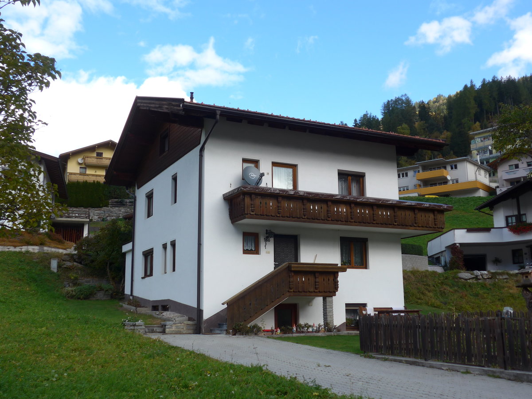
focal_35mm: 39
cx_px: 266
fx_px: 599
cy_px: 200
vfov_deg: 36.8
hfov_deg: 47.9
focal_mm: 8
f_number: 2.8
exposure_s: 1/640
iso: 80
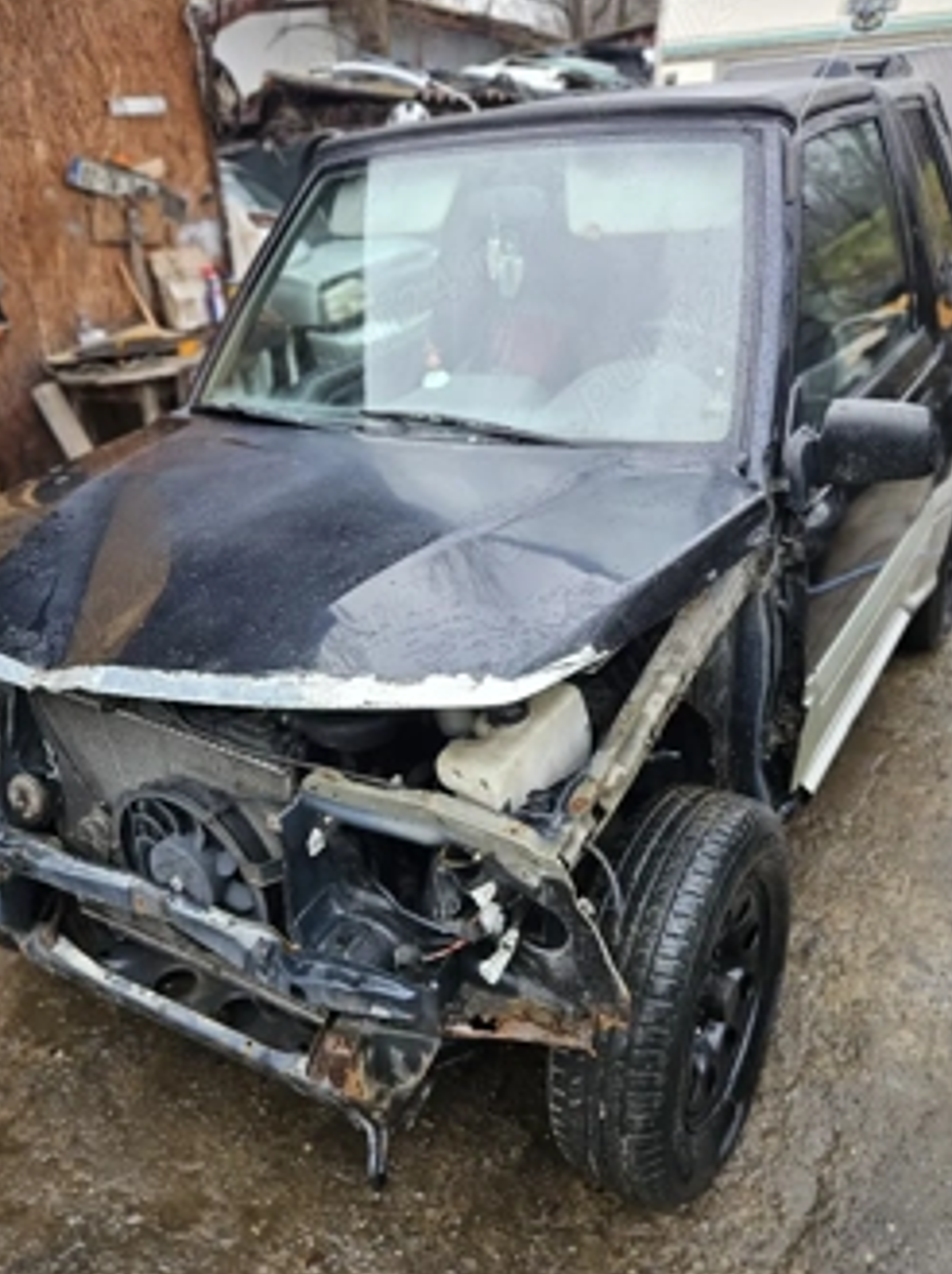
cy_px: 666
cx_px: 476
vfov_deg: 63.5
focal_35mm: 28
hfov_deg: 49.7
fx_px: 1029
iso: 64
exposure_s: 1/101
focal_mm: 5.4
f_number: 1.8
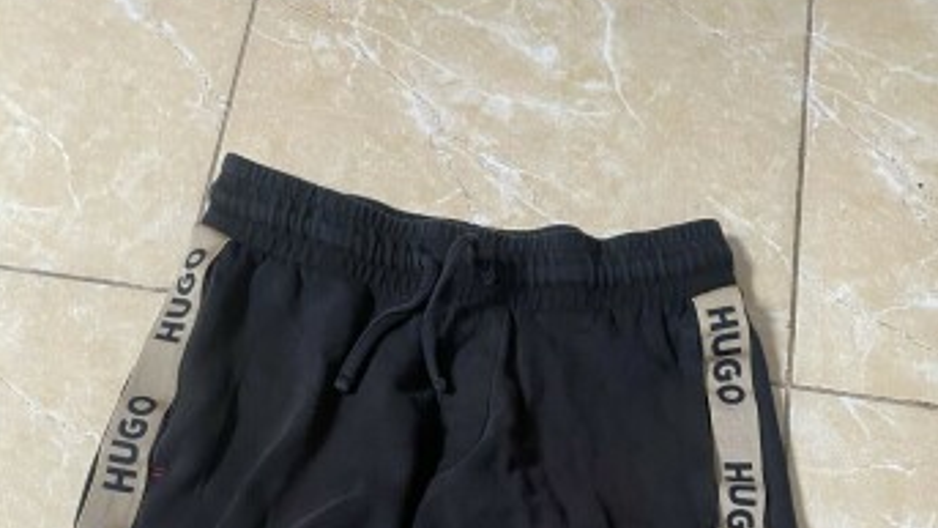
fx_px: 945
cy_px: 588
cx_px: 469
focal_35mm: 38
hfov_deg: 52.8
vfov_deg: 28.2
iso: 320
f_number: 1.8
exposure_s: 1/60
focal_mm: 4.25
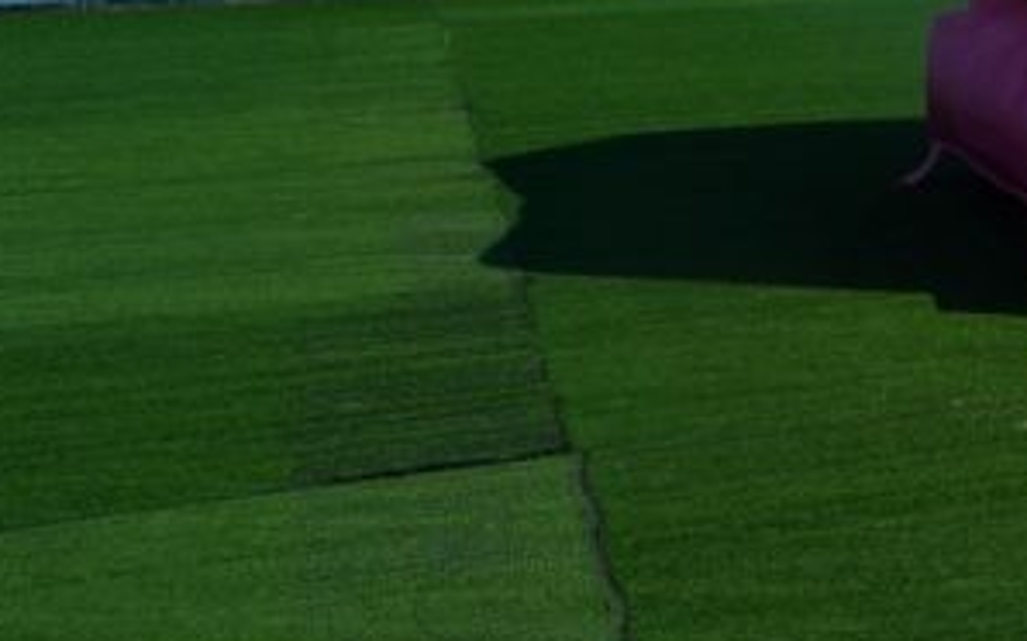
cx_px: 1630
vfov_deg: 14.4
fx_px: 2350
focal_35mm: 84
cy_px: -339
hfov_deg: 20.4
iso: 100
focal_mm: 16
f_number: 10
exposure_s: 1/320
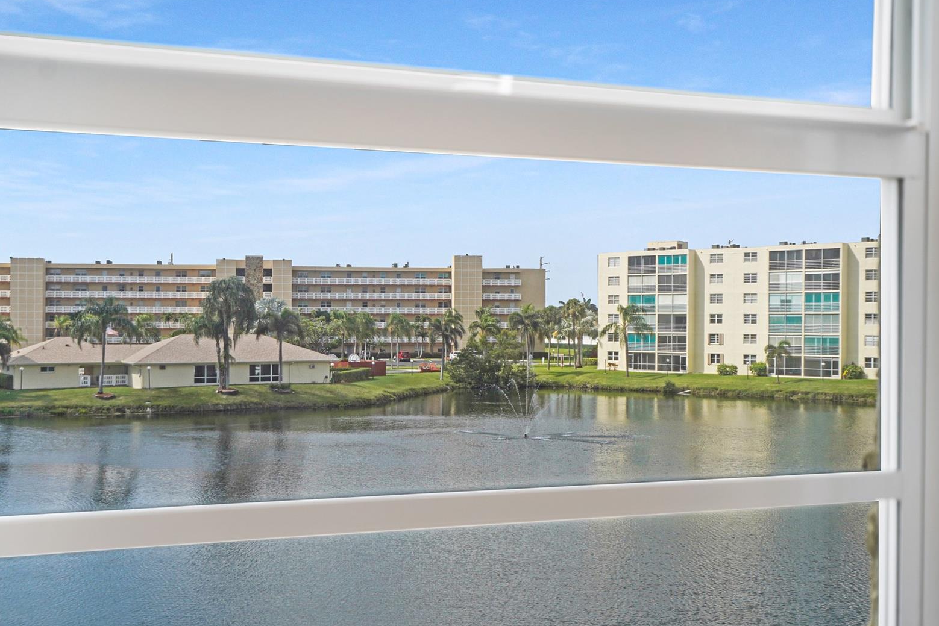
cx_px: 462
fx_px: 1200
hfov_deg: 42.7
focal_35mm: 46
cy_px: 346
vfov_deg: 29.2
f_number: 5
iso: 200
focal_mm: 35
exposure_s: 1/200
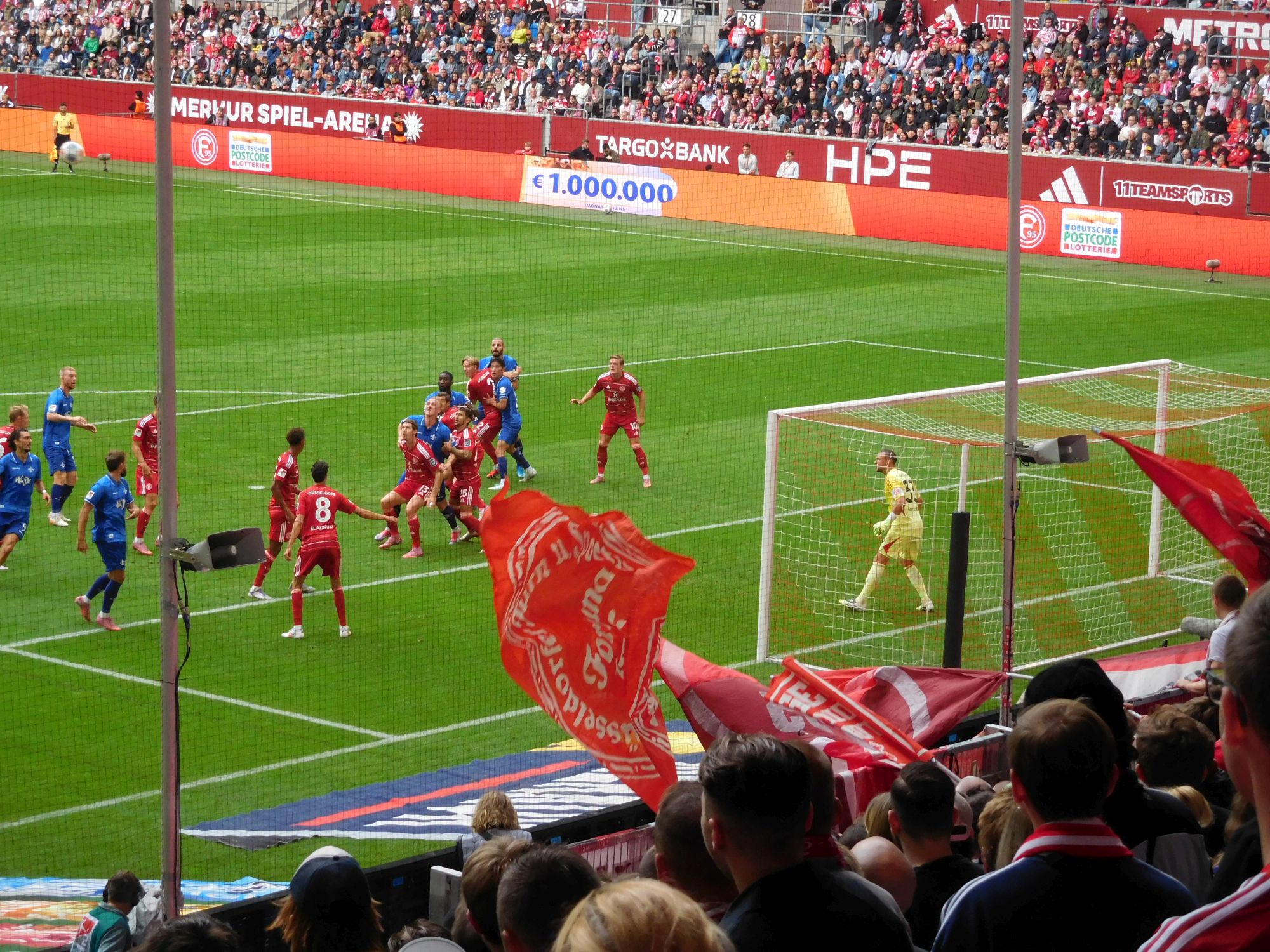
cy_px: 476
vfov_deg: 14.8
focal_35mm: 100
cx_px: 635
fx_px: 3669
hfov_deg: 19.6
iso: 320
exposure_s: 1/250
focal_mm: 17.8
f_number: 4.8
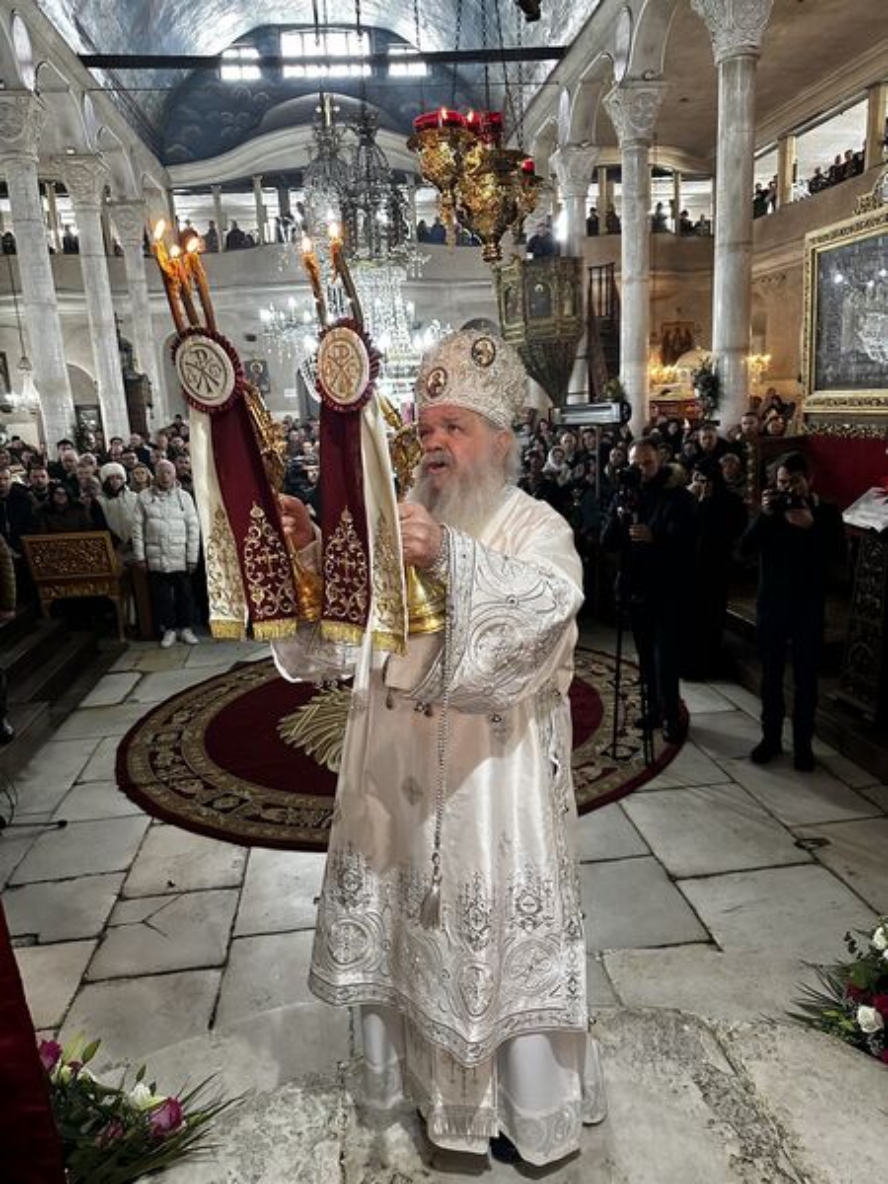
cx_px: 444
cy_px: 592
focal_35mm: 24
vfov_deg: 71.6
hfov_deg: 56.8
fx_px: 821
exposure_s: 1/50
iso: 640
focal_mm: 6.86
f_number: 1.78
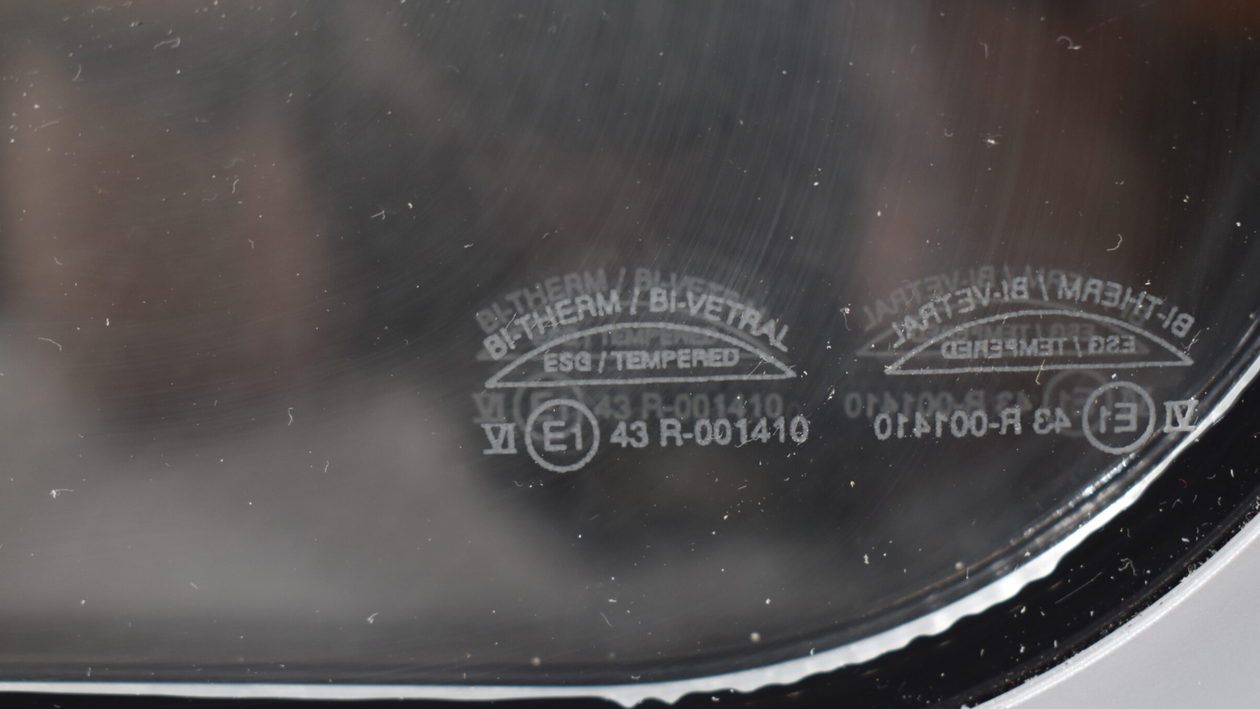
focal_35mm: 63
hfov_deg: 33.3
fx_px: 2105
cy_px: 371
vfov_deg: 19.1
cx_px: 654
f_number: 5.6
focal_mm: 38
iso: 640
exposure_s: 1/60
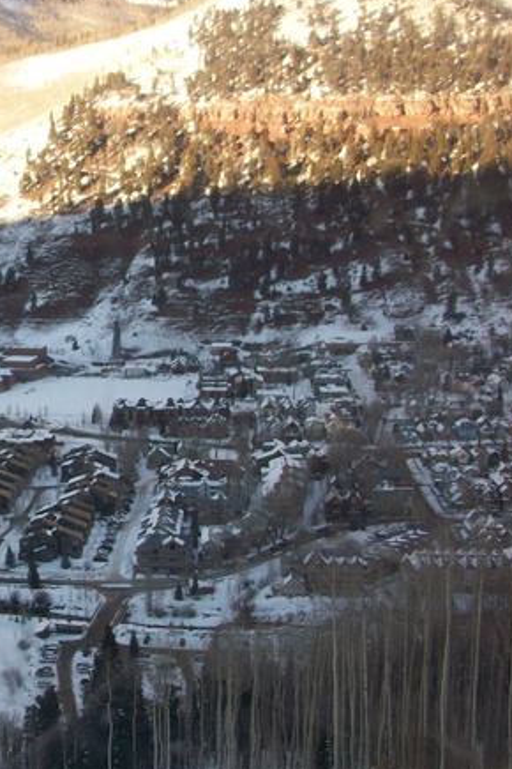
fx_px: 1045
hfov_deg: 26.6
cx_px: 56
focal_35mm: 49
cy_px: 355
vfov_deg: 40.3
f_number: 2.8
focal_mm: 5.7
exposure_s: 1/160
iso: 64
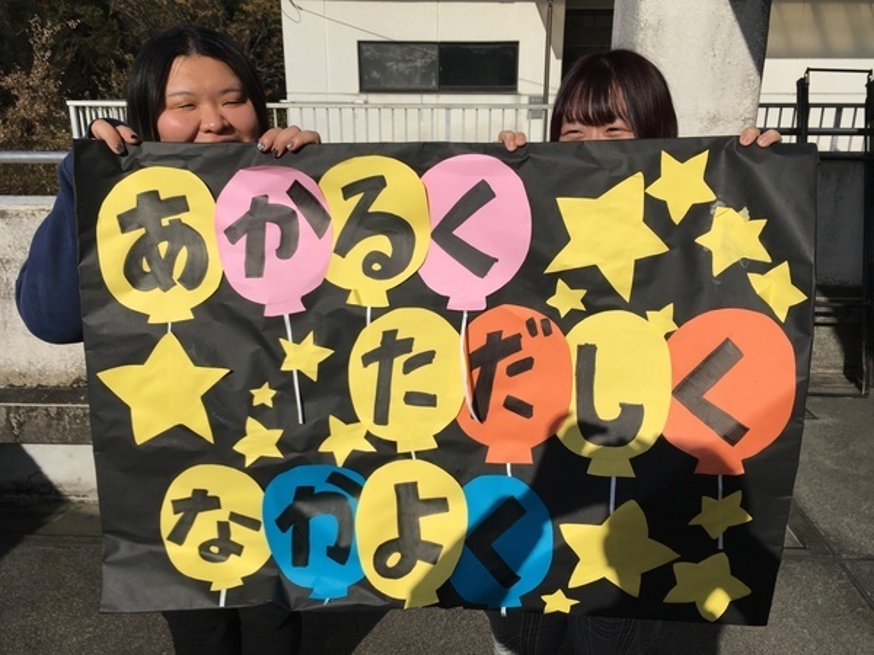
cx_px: 437
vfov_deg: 48.2
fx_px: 732
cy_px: 328
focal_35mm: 29
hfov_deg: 61.7
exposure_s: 1/3077
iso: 25
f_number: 2.2
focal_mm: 4.15
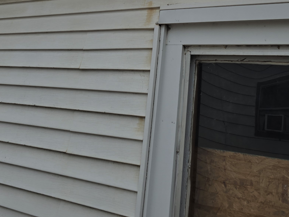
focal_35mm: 59
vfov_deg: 22.4
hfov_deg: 32.7
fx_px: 493
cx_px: 141
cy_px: -58
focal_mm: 6.3
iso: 12
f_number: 1.7
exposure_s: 1/514
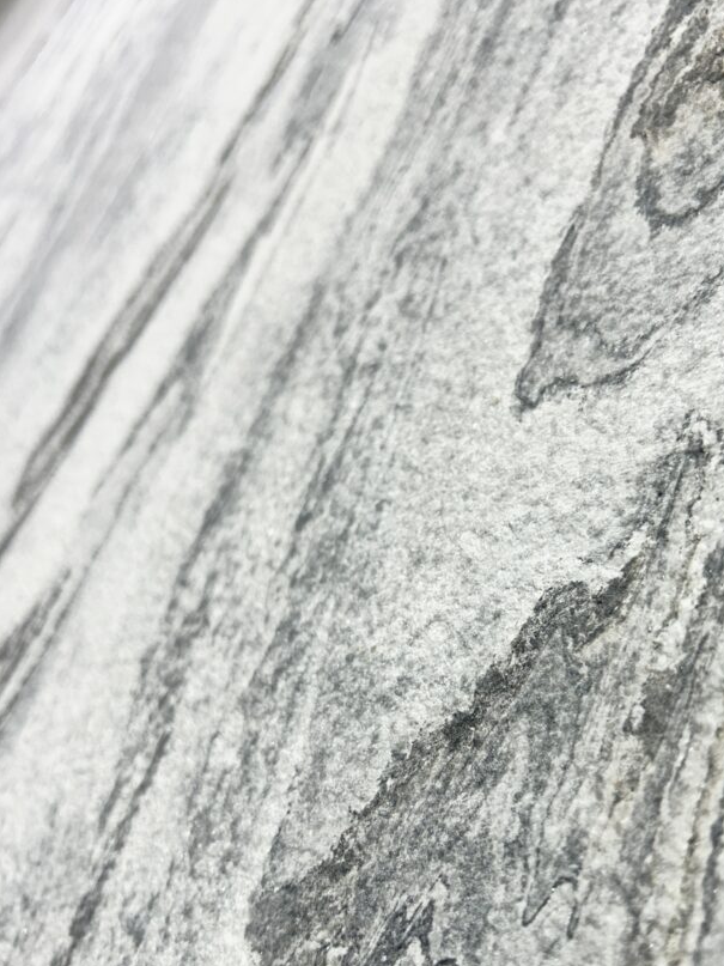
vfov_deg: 55.2
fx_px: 921
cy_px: 549
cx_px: 434
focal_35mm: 33
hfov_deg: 42.7
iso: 32
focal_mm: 5.7
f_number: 1.5
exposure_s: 1/100
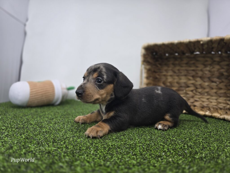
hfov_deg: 73.9
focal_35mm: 23
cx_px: 115
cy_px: 86
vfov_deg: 58.9
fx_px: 153
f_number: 1.7
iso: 40
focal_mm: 6.3
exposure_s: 1/120
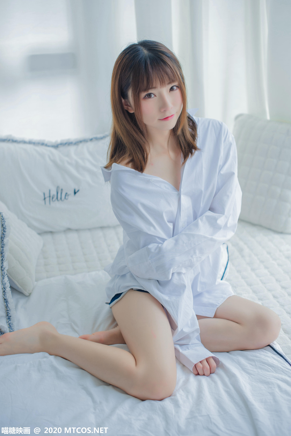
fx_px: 606
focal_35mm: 50
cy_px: 218
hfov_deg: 27.0
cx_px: 146
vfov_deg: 39.6
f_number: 2.2
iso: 100
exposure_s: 1/200
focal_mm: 50
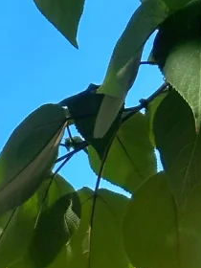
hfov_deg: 5.8
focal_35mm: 247
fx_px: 1912
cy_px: 397
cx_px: -283
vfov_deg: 7.9
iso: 64
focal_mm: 6.86
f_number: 1.78
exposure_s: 1/1783
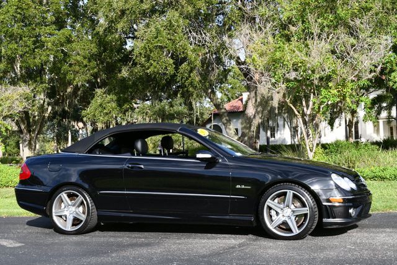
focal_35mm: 52
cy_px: 132
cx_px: 198
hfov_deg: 38.2
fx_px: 574
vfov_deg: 26.0
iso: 140
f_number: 8
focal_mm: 26
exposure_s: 1/250
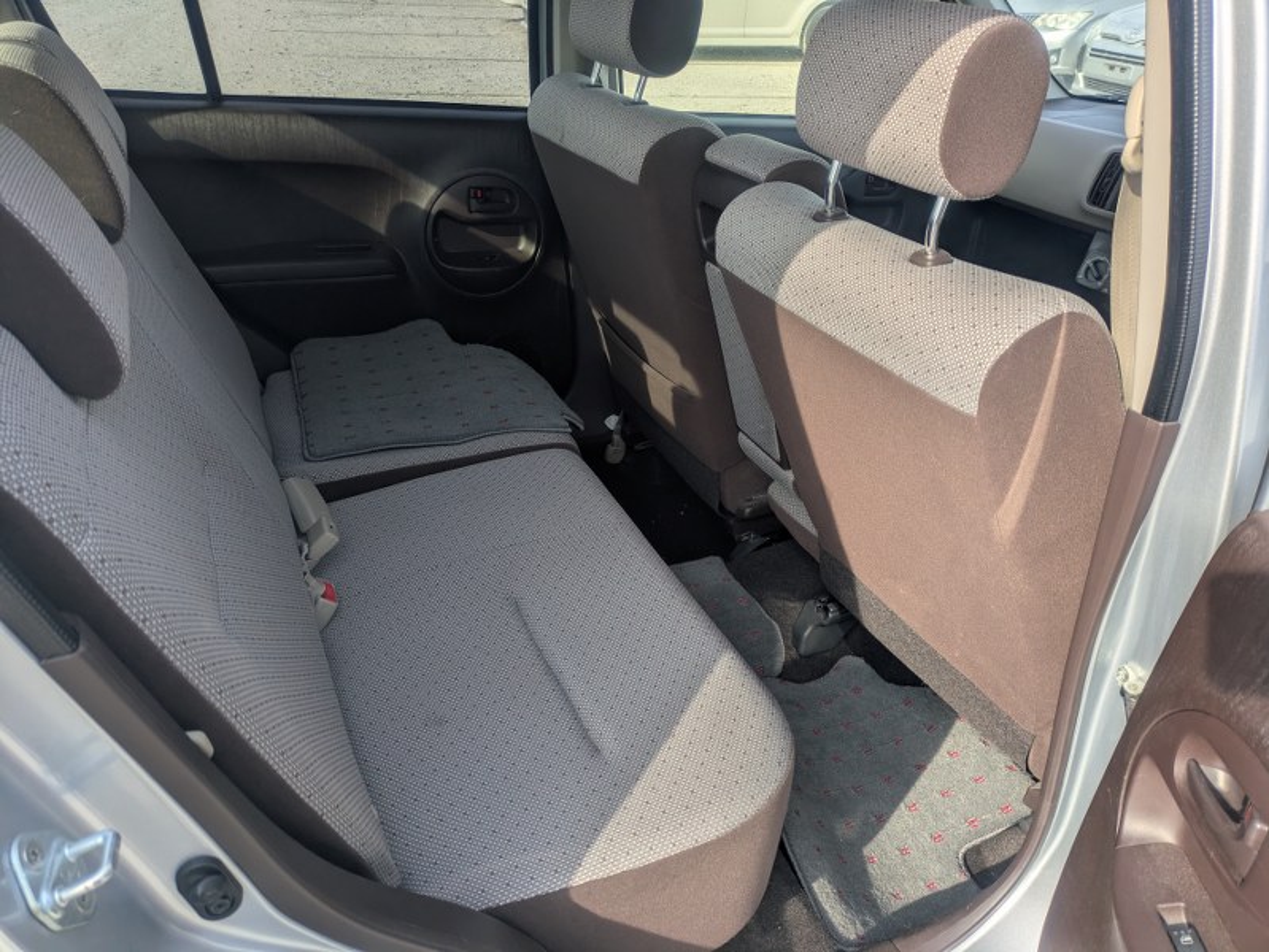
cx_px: 634
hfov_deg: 69.4
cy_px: 476
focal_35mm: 25
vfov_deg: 54.9
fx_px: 917
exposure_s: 1/764
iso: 44
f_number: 1.89
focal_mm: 5.43
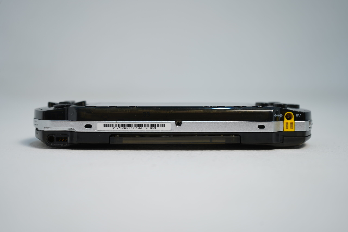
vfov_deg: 25.1
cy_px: 116
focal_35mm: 54
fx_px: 522
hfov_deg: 36.9
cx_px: 174
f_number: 5.6
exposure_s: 1/8
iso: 64
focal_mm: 54
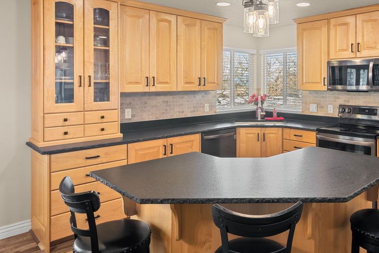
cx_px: 257
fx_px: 295
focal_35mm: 28
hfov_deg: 63.6
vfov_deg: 46.0
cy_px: 94
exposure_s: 1/1.67
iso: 400
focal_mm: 20
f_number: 9
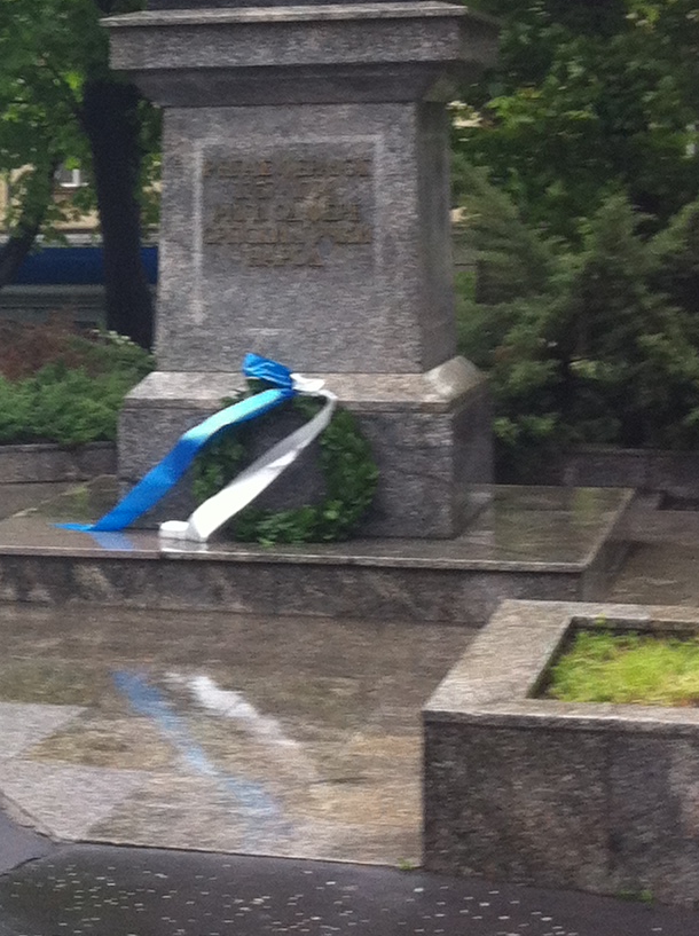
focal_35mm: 111
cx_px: -119
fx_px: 2997
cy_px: 340
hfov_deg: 13.0
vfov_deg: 17.7
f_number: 2.8
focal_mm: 3.85
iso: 80
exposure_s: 1/60
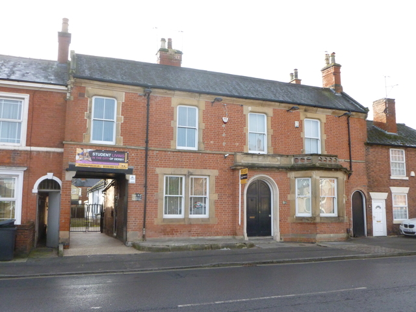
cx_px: 208
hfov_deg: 56.8
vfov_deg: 44.2
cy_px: 156
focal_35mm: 32
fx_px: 385
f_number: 3.5
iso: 320
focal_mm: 5.7
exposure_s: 1/500
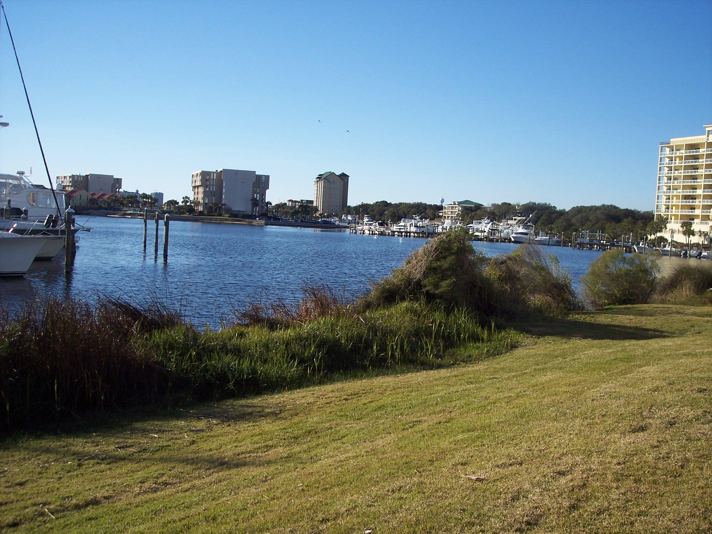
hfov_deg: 47.9
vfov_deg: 36.8
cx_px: 356
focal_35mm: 39
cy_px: 267
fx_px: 802
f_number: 3.4
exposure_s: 1/750
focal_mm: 8
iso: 100
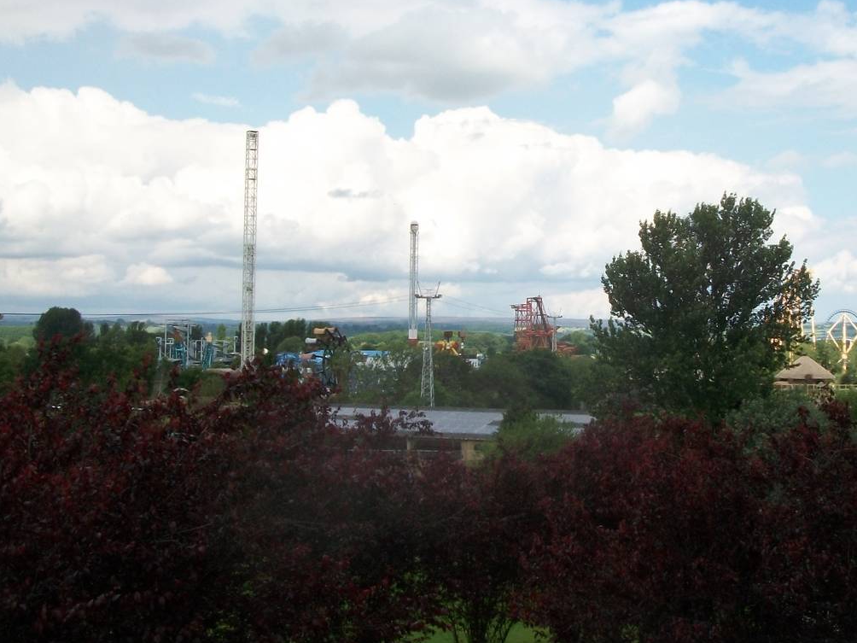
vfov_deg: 28.4
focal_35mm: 51
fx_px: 1263
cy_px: 221
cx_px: 544
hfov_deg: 37.2
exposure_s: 1/320
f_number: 5.5
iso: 80
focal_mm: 5.7
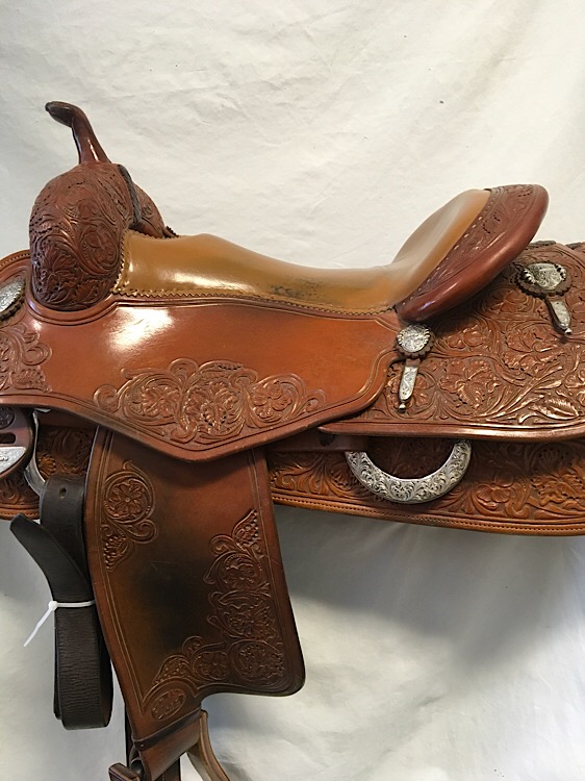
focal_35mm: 29
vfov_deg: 61.7
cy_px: 390
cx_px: 292
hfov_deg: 48.2
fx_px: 654
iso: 125
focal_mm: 4.15
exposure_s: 1/30
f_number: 2.2
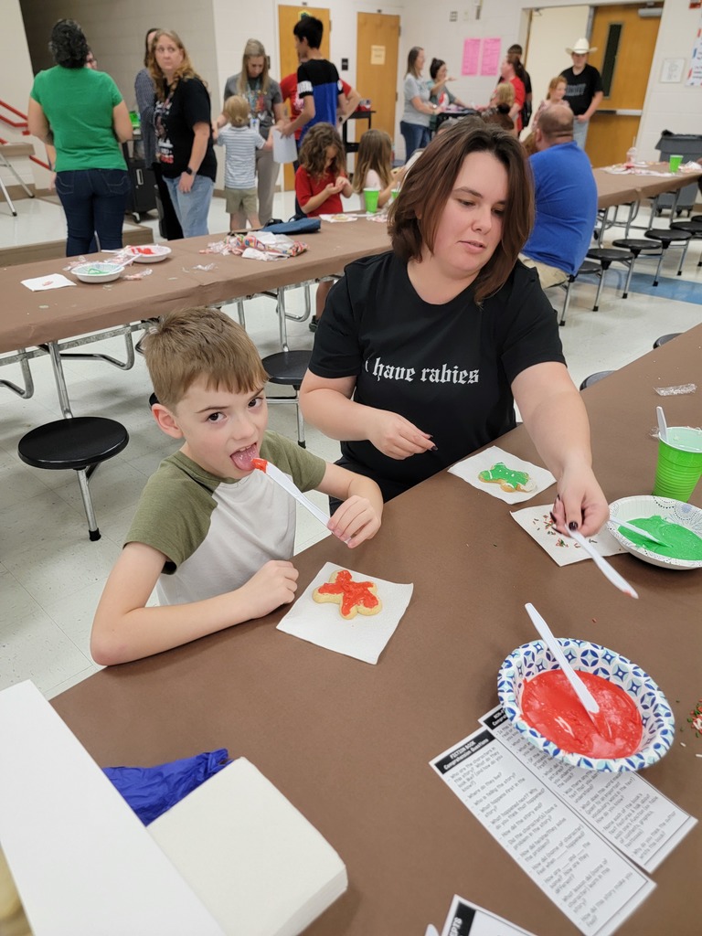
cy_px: 468
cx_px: 351
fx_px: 649
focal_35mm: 24
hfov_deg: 56.8
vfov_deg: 71.6
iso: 250
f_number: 1.8
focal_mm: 6.7
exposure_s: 1/120
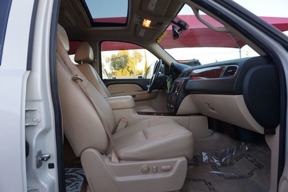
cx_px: 144
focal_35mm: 24
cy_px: 96
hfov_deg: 73.8
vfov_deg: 53.1
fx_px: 192
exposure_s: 1/60
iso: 125
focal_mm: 16
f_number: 4
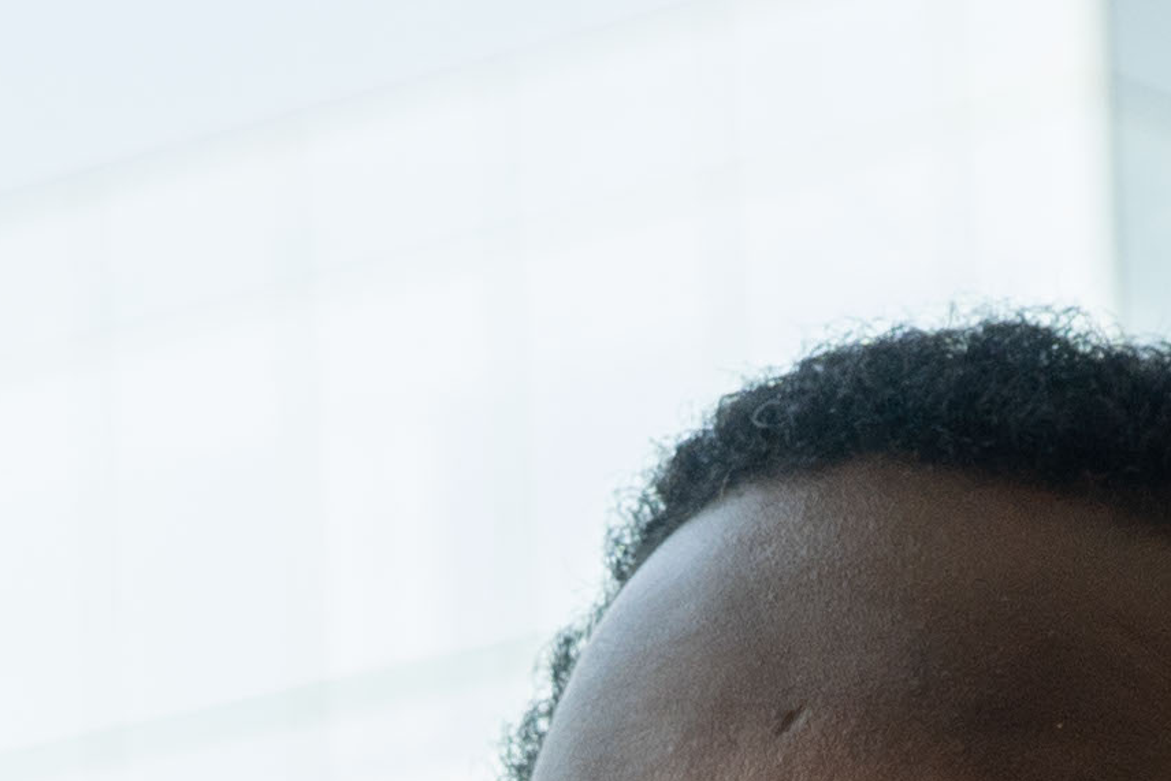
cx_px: 767
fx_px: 7352
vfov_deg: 5.9
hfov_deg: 9.1
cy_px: 1793
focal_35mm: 226
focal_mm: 28
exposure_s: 1/160
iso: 320
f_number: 3.5
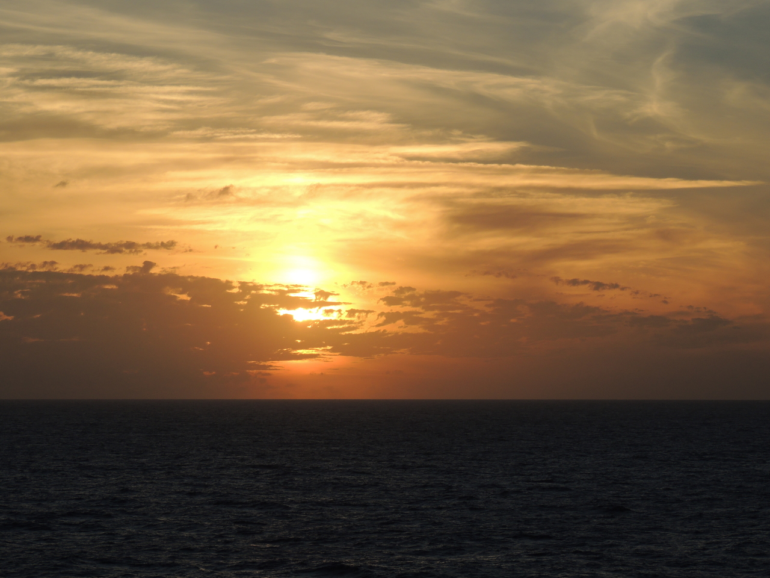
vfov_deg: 11.0
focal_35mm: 135
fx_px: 3003
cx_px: 385
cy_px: 289
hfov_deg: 14.6
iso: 100
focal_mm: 24
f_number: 4.3
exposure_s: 1/1000
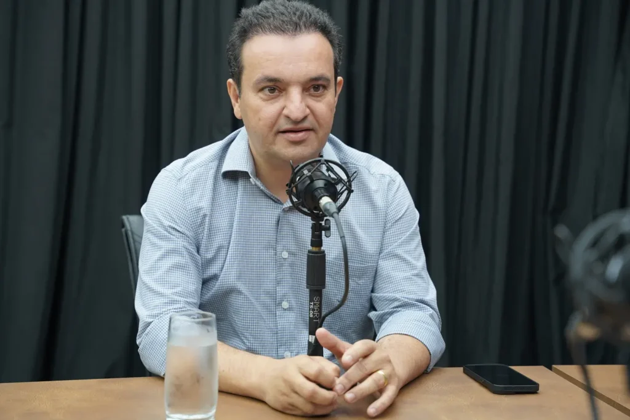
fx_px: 1225
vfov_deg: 19.5
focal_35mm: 70
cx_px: 315
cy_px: 210
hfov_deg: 28.8
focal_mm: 70
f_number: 4
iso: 800
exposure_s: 1/160
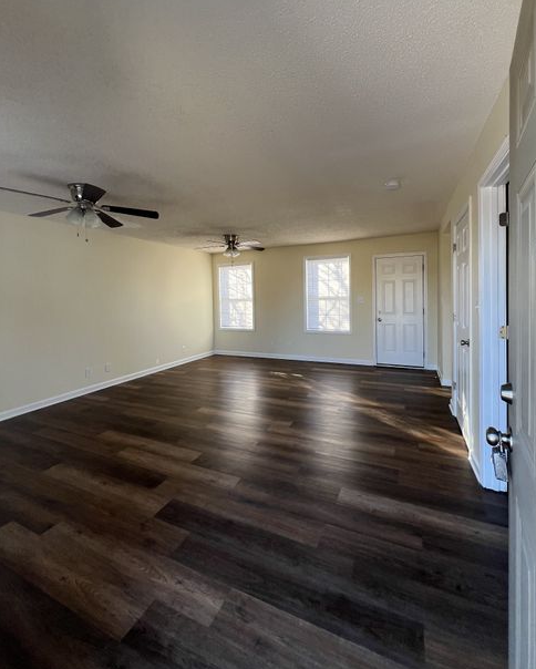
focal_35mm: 14
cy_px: 306
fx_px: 277
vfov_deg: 100.4
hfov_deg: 88.0
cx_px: 274
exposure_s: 1/99
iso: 64
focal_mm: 1.57
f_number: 1.8
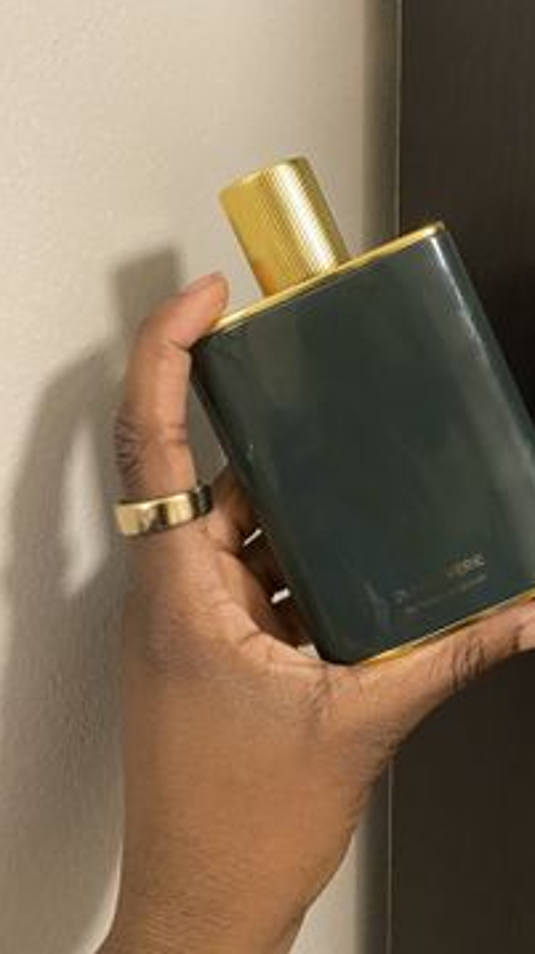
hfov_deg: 30.7
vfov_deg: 52.6
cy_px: 402
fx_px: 960
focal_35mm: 38
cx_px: 391
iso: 800
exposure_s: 1/30
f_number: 1.8
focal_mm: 4.25
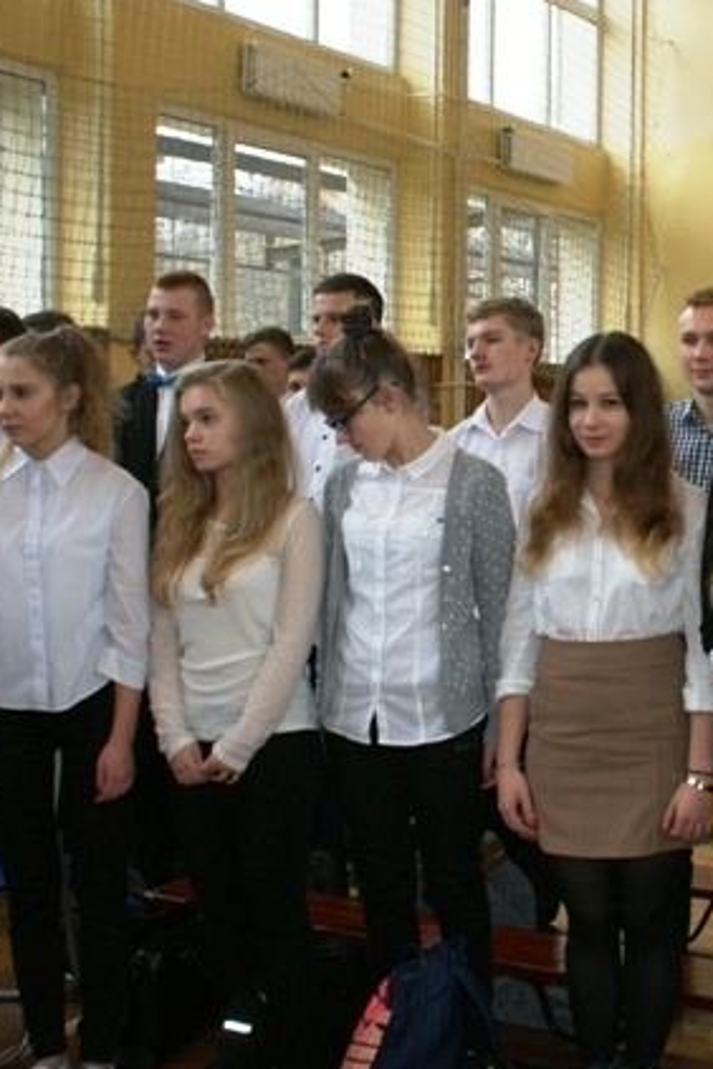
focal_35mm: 50
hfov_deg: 25.5
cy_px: 536
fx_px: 1485
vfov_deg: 39.6
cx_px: 731
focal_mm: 22
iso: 400
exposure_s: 1/60
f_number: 5.6
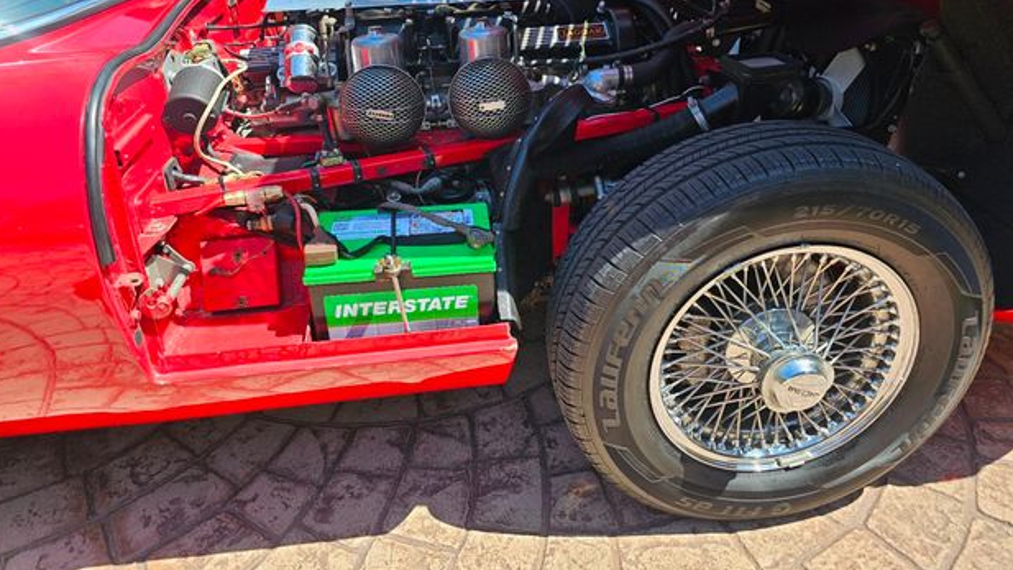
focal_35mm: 26
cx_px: 502
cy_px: 181
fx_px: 698
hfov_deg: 71.9
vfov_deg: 43.6
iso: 10
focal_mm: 6.3
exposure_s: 1/237
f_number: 1.7
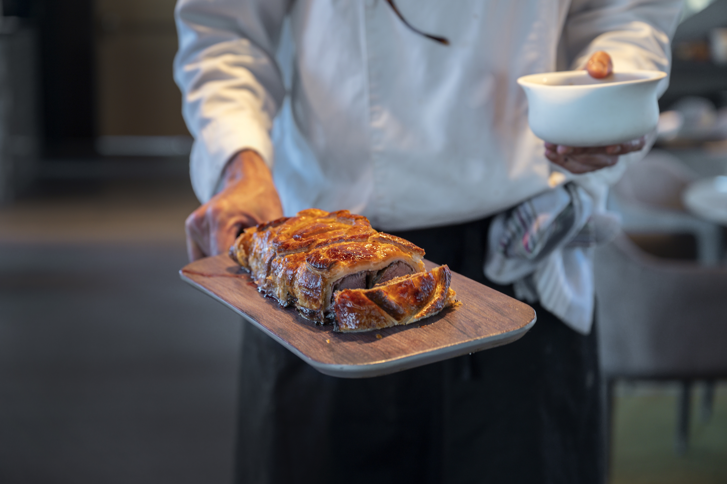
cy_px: 242
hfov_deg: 28.9
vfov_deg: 19.4
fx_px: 1413
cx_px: 364
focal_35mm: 70
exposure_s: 1/60
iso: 250
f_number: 3.5
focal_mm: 70
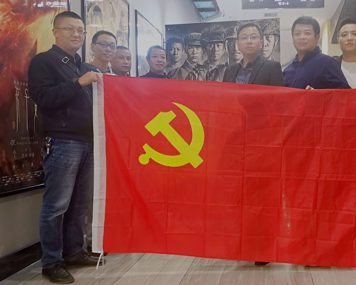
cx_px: 254
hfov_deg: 46.7
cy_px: 131
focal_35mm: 38
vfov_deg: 39.1
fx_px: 400
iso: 800
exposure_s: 1/25
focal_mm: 5.58
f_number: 1.8
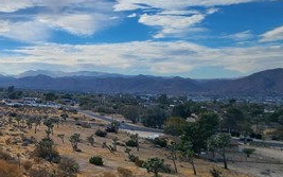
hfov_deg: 42.8
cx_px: -40
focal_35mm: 33
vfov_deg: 38.3
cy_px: 82
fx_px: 255
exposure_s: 1/1920
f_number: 2.2
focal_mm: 2.2
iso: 50
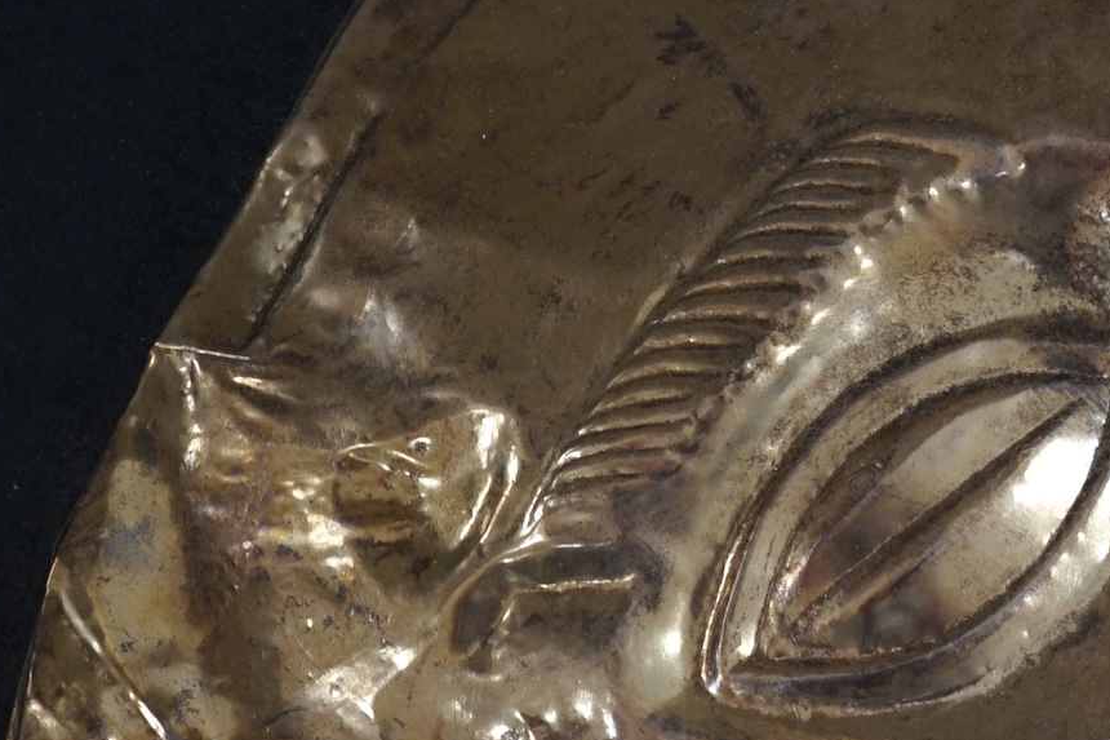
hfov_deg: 19.0
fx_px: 3175
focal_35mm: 103
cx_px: 1253
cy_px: 635
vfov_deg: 13.2
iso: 320
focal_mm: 30
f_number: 3.5
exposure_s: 1/60
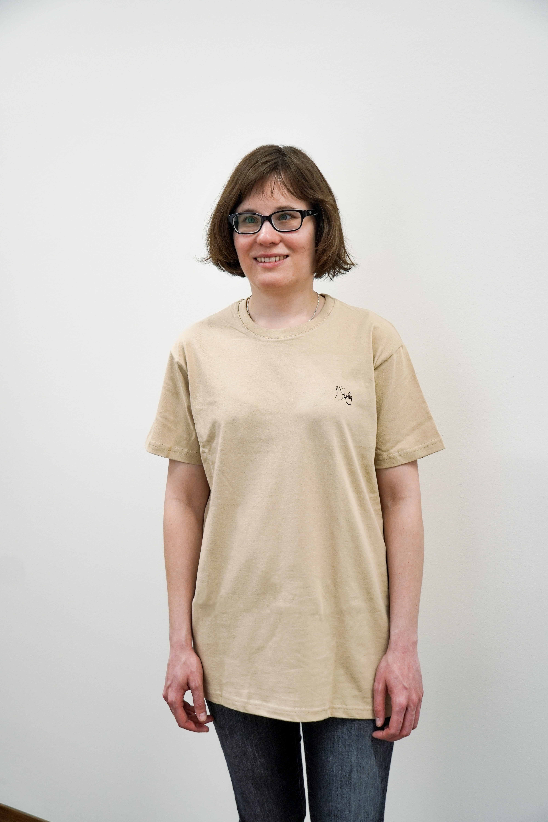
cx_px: 274
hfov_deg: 28.1
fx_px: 1096
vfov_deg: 41.1
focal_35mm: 48
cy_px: 411
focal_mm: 32
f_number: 4.5
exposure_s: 1/60
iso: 250
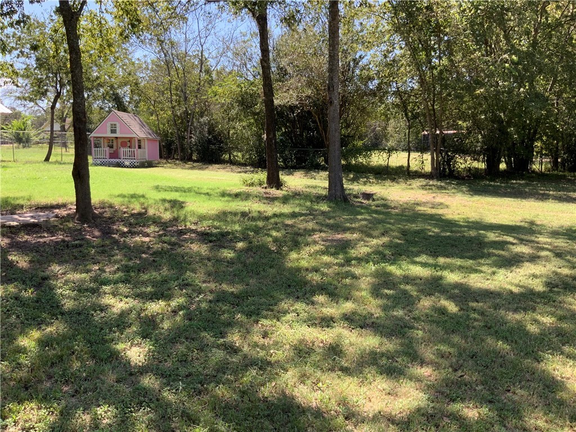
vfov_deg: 48.2
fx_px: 483
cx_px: 288
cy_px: 216
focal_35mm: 29
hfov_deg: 61.7
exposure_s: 1/329
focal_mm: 3
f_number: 1.8
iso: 16
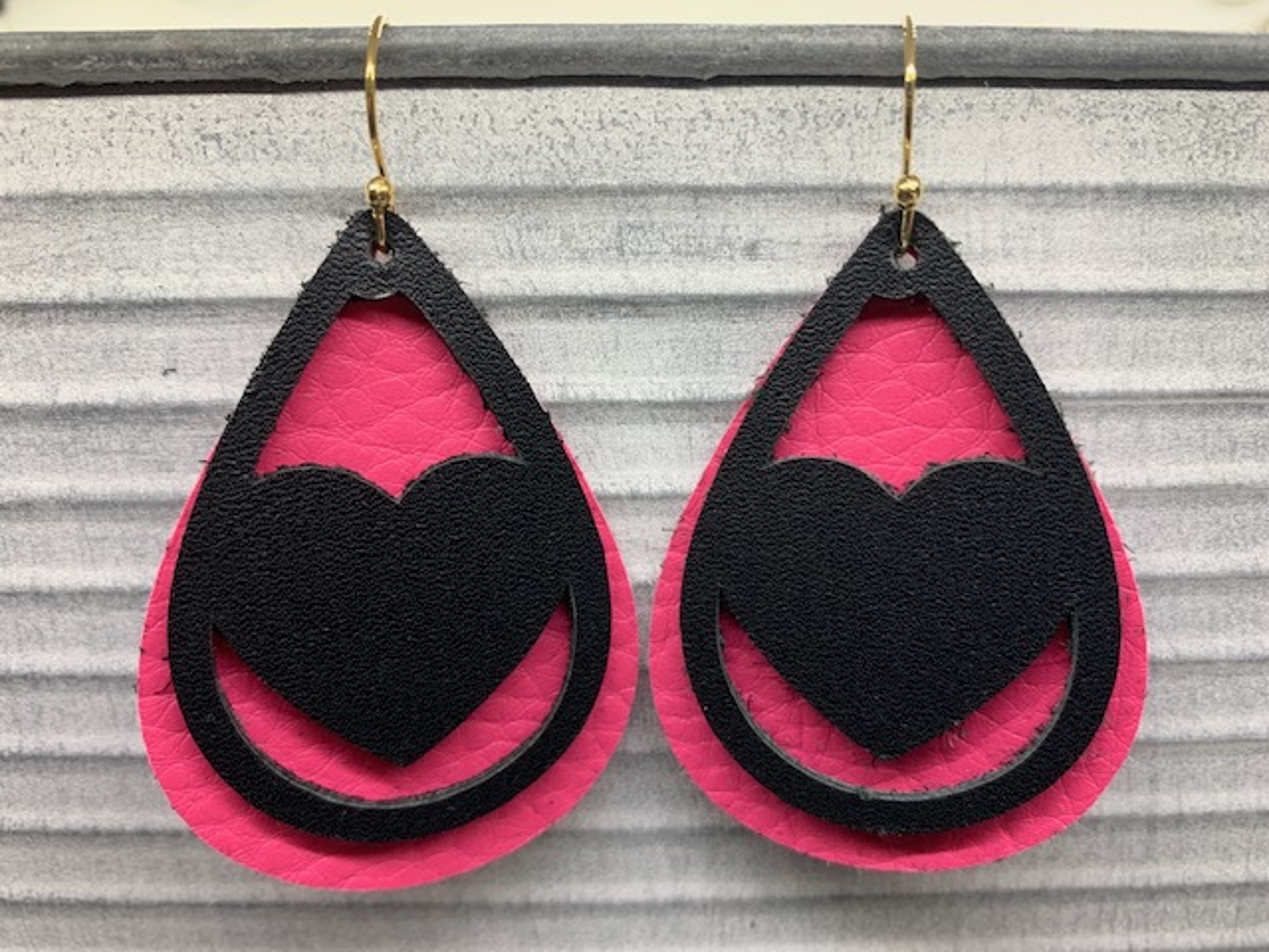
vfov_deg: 53.1
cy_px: 476
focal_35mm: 26
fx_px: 953
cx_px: 634
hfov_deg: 67.3
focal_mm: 4.25
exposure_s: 1/121
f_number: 1.8
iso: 50
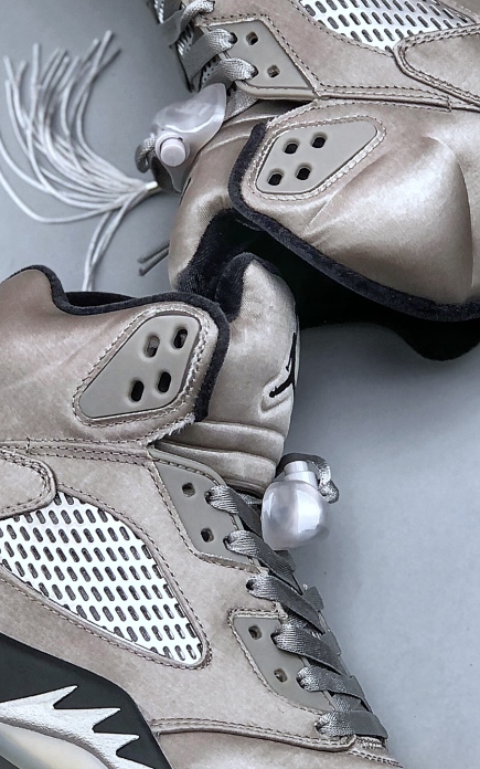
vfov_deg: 16.7
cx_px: 203
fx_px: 2616
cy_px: 341
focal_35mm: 125
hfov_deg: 10.5
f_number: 2.8
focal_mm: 6.6
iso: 25
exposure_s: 1/50
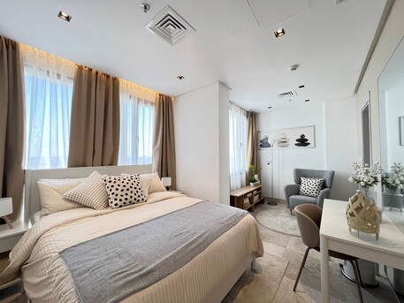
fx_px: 152
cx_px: 202
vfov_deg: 89.9
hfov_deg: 106.2
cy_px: 152
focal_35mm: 13
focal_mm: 1.57
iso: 125
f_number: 1.8
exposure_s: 1/100
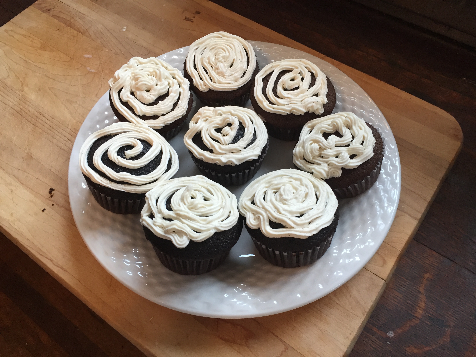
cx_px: 238
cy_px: 178
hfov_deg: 61.7
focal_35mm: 29
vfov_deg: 48.2
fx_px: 399
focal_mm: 4.15
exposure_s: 1/30
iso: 40
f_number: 2.2
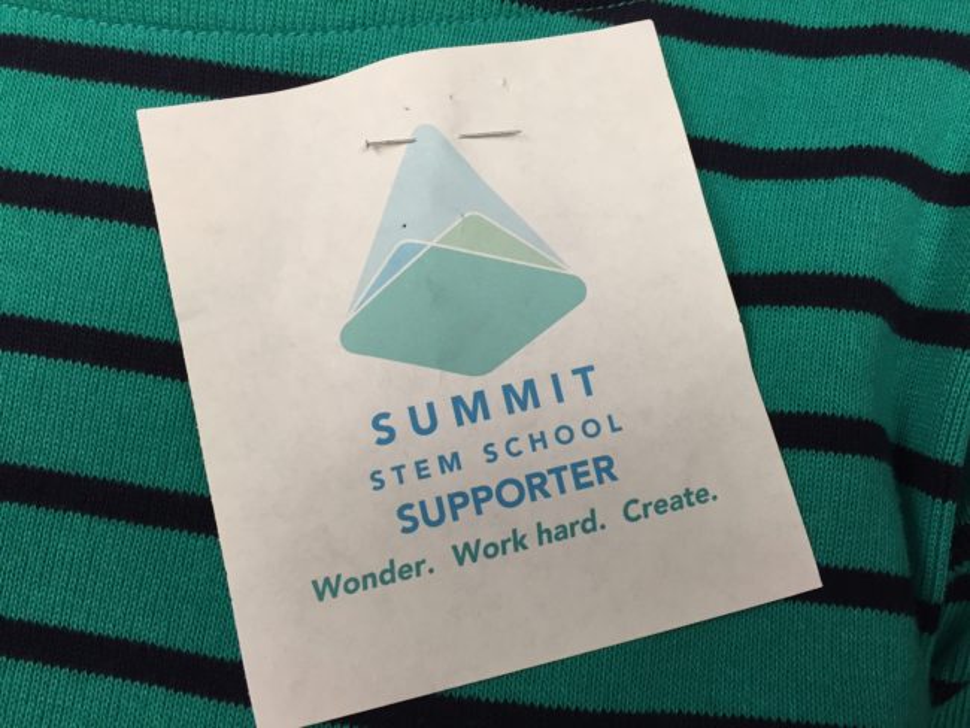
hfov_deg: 61.6
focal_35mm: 29
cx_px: 485
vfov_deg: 48.3
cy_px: 364
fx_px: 813
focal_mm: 4.15
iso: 100
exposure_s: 1/30
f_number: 2.2
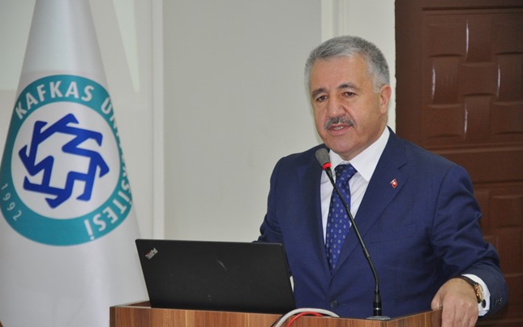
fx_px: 2302
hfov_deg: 13.0
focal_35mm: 162
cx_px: 261
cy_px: 165
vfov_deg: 8.1
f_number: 5.6
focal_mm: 105
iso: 1250
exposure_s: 1/60
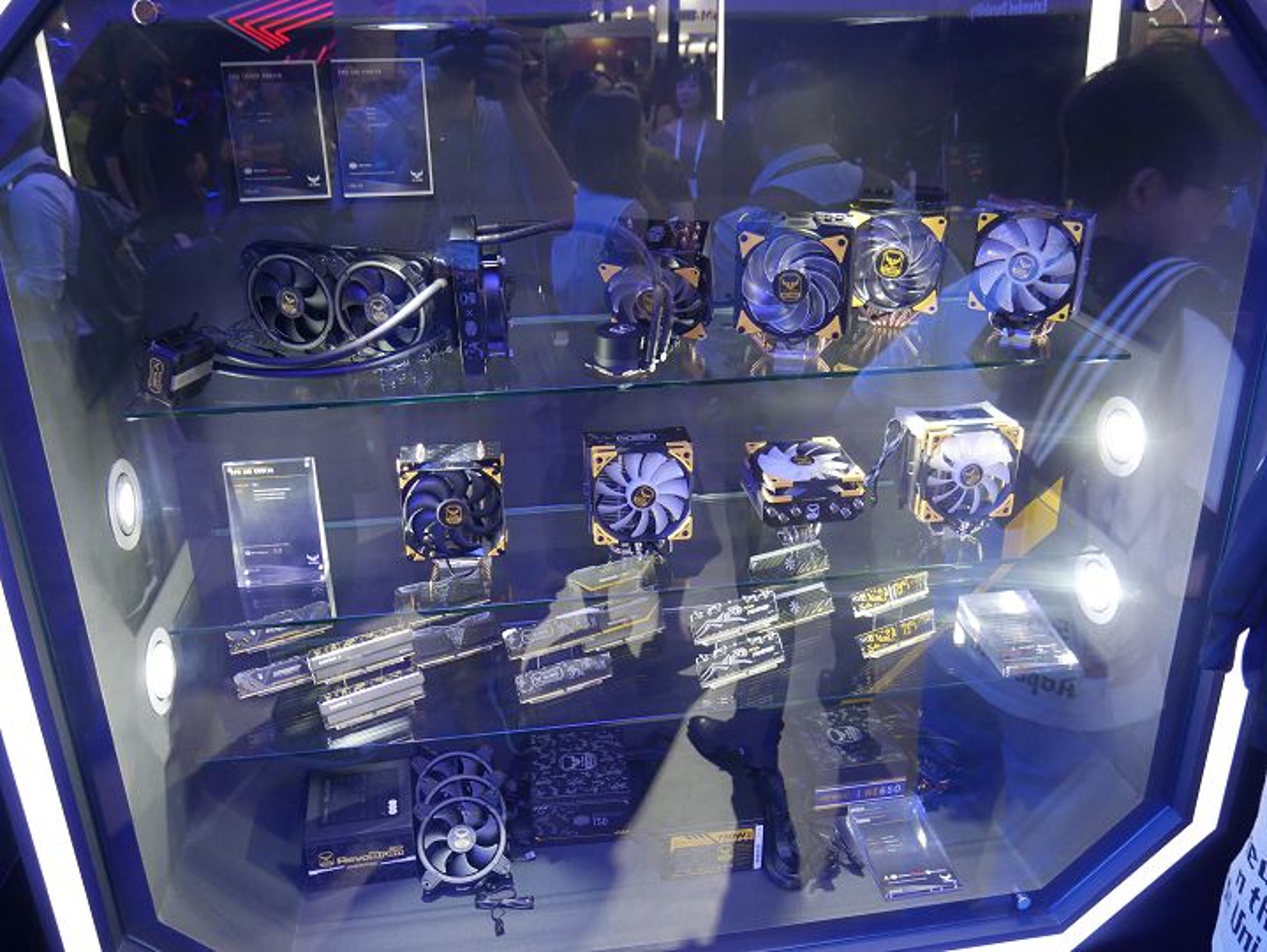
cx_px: 634
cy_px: 476
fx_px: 1099
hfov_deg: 59.9
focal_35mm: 30
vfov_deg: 46.8
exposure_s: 1/60
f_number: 3.6
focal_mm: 15
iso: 1250
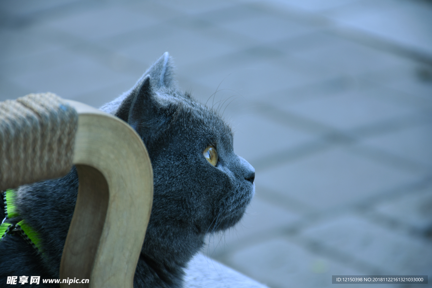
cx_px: 216
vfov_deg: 6.5
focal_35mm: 210
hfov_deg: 9.8
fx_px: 2520
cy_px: 144
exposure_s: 1/15
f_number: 5.6
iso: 140
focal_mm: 140
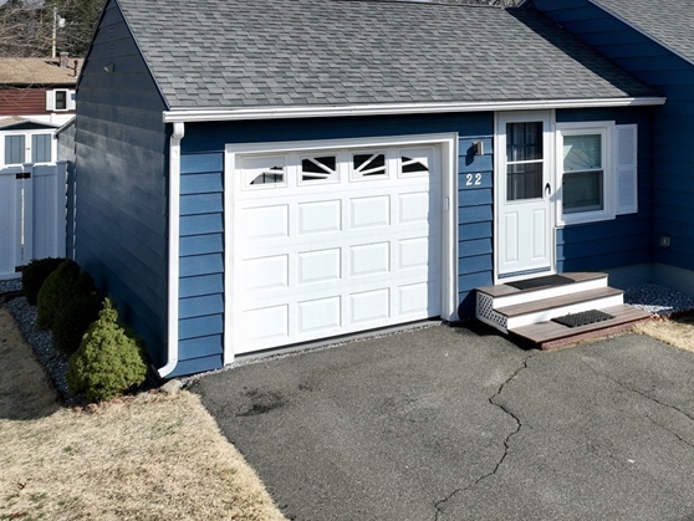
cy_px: 67
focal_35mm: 44
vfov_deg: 31.6
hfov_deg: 40.1
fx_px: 883
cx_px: 612
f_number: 2.8
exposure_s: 1/2500
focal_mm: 12.29
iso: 120
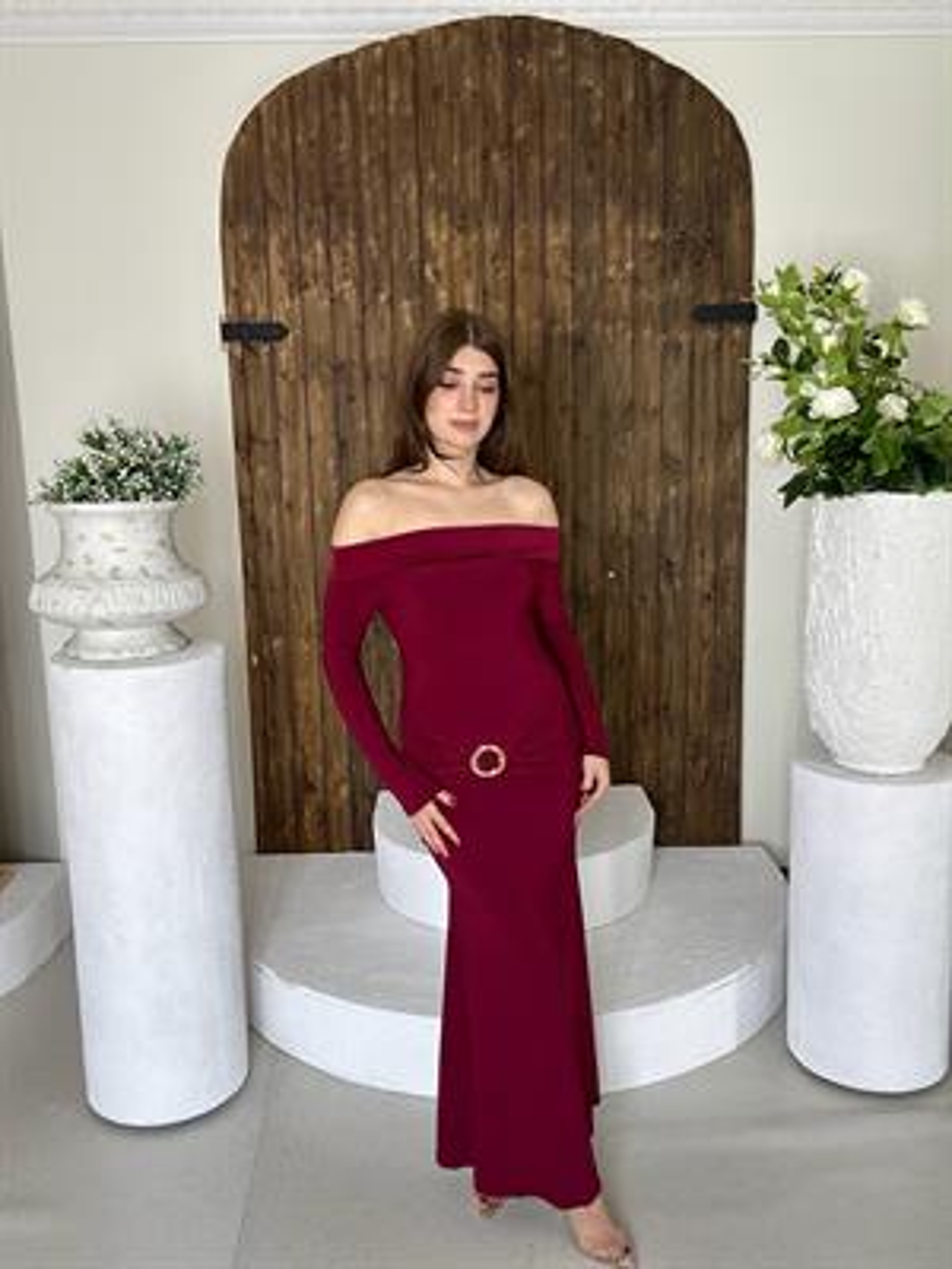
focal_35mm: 30
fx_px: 1100
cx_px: 476
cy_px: 634
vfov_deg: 60.0
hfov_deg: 46.8
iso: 32
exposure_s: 1/100
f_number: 1.9
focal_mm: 2.69
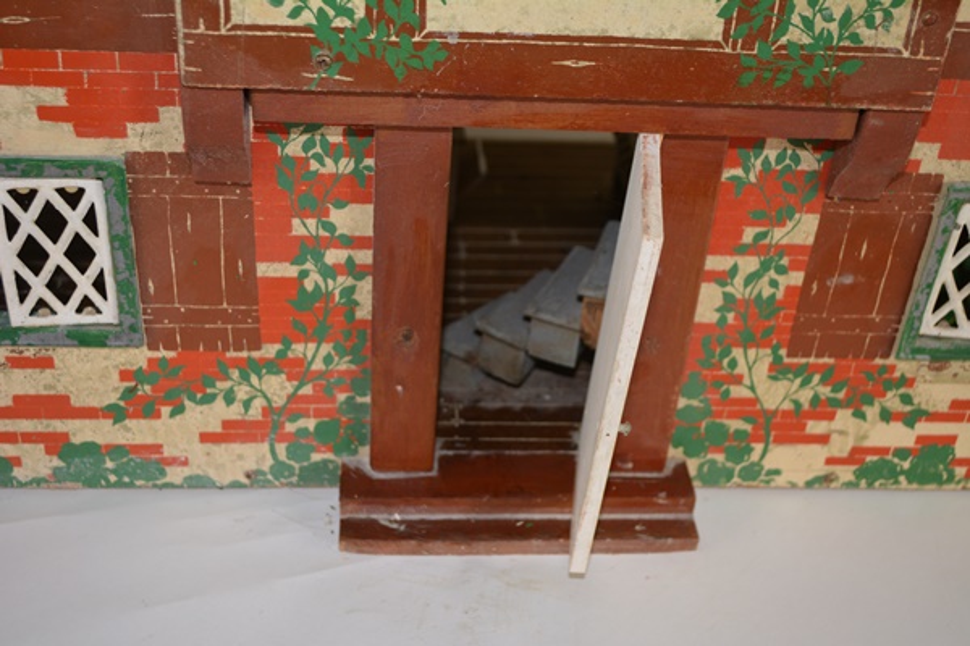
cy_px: 323
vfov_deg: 29.9
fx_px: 1212
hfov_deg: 43.6
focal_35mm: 45
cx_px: 485
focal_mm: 30
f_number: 4.5
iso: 320
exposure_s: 1/125
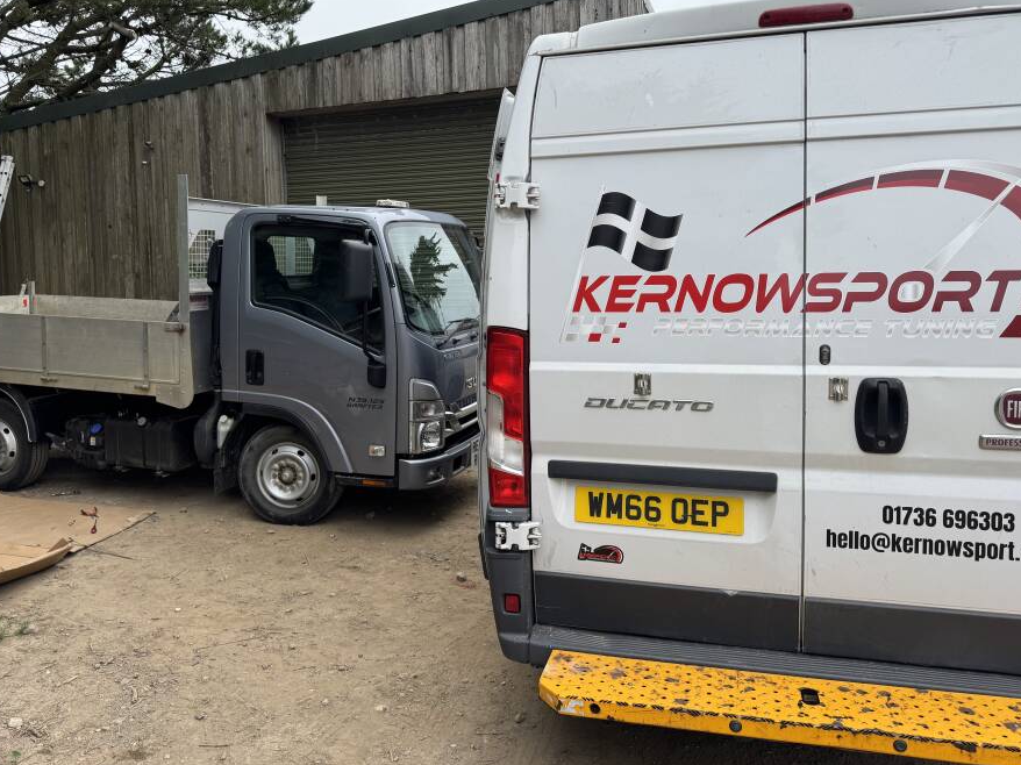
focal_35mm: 28
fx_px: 826
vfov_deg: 49.6
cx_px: 486
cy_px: 329
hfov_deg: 63.4
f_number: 1.78
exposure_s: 1/2041
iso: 80
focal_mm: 6.76
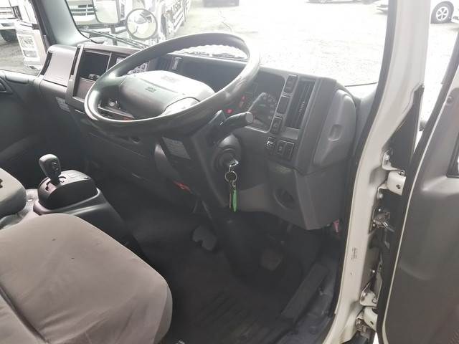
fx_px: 398
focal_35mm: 30
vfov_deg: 46.8
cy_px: 172
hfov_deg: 60.0
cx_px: 230
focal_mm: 4
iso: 50
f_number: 2.2
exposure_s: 1/120
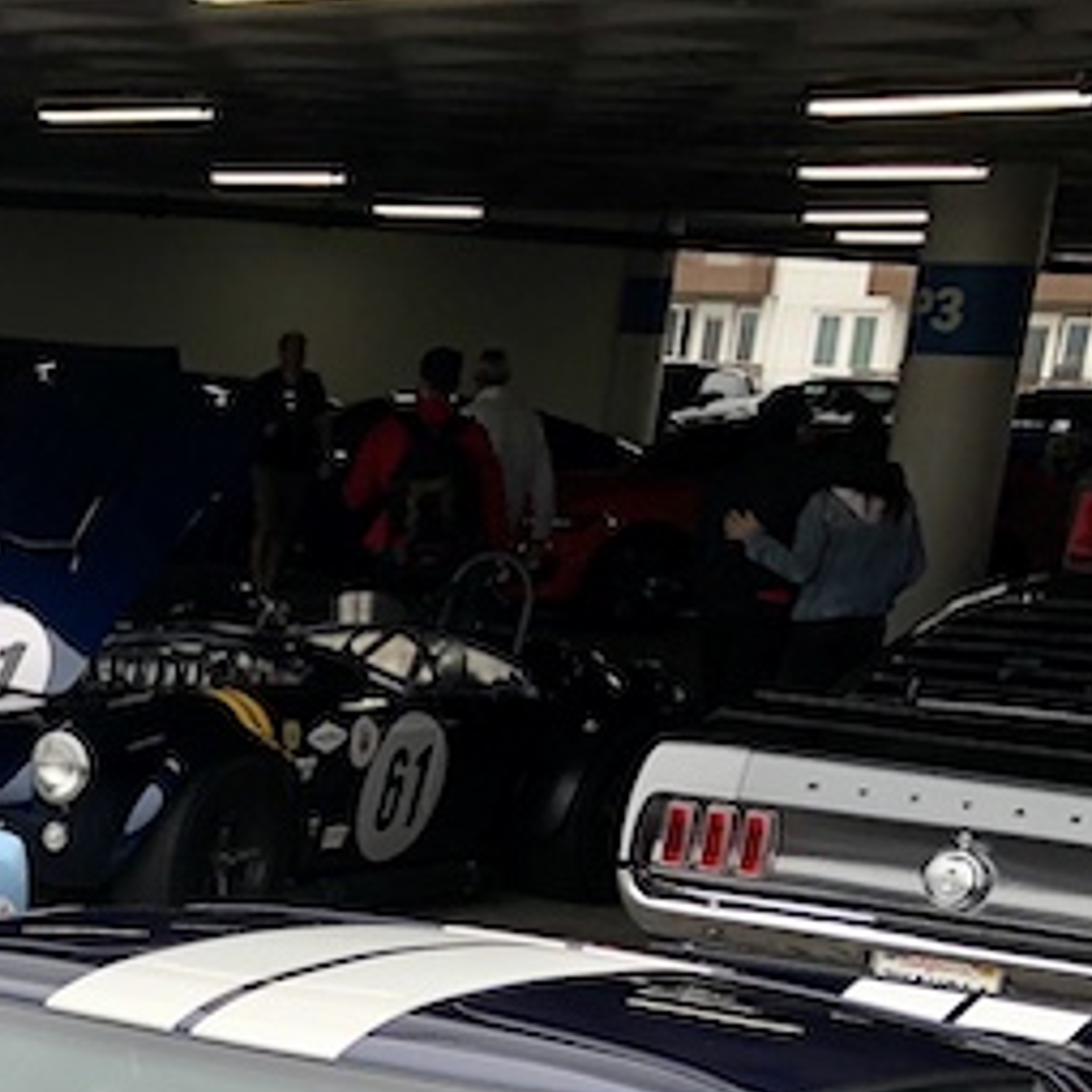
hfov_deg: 16.4
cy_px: 1452
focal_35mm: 97
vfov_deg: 16.8
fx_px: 3462
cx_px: -527
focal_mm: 3.99
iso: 20
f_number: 1.8
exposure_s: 1/318
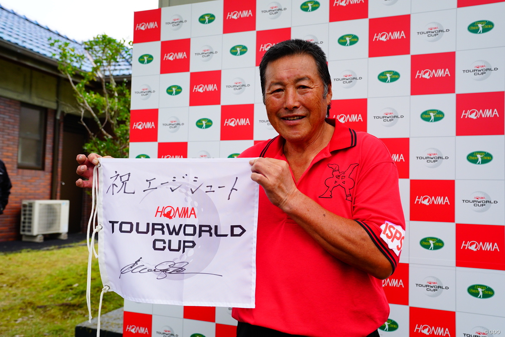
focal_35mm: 33
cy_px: 168
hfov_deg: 57.2
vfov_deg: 40.0
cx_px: 252
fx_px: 463
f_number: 5
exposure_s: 1/500
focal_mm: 33
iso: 800
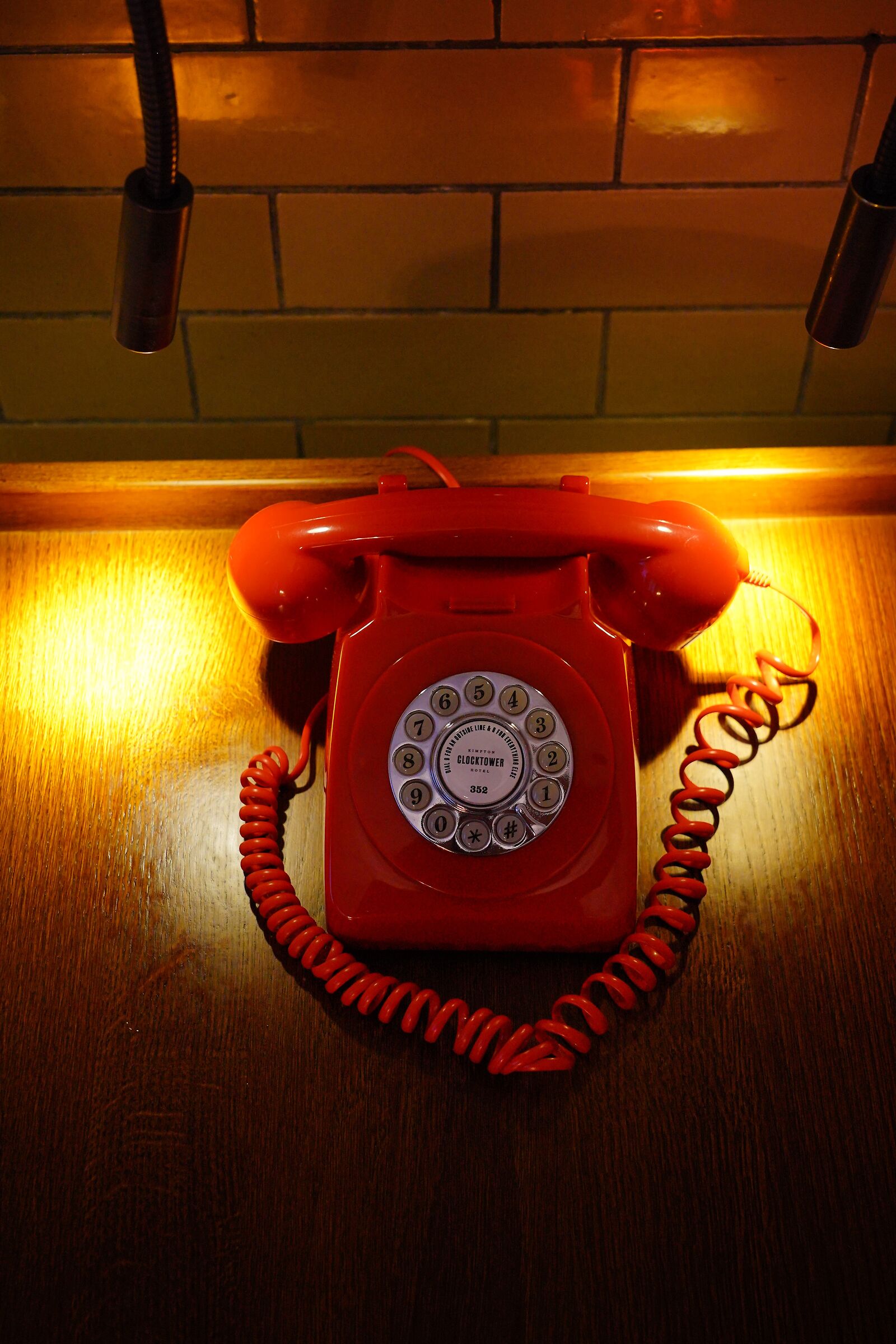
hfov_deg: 27.0
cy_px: 672
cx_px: 448
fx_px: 1867
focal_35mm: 50
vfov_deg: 39.6
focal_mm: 50
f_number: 5.6
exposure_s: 1/60
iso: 2500
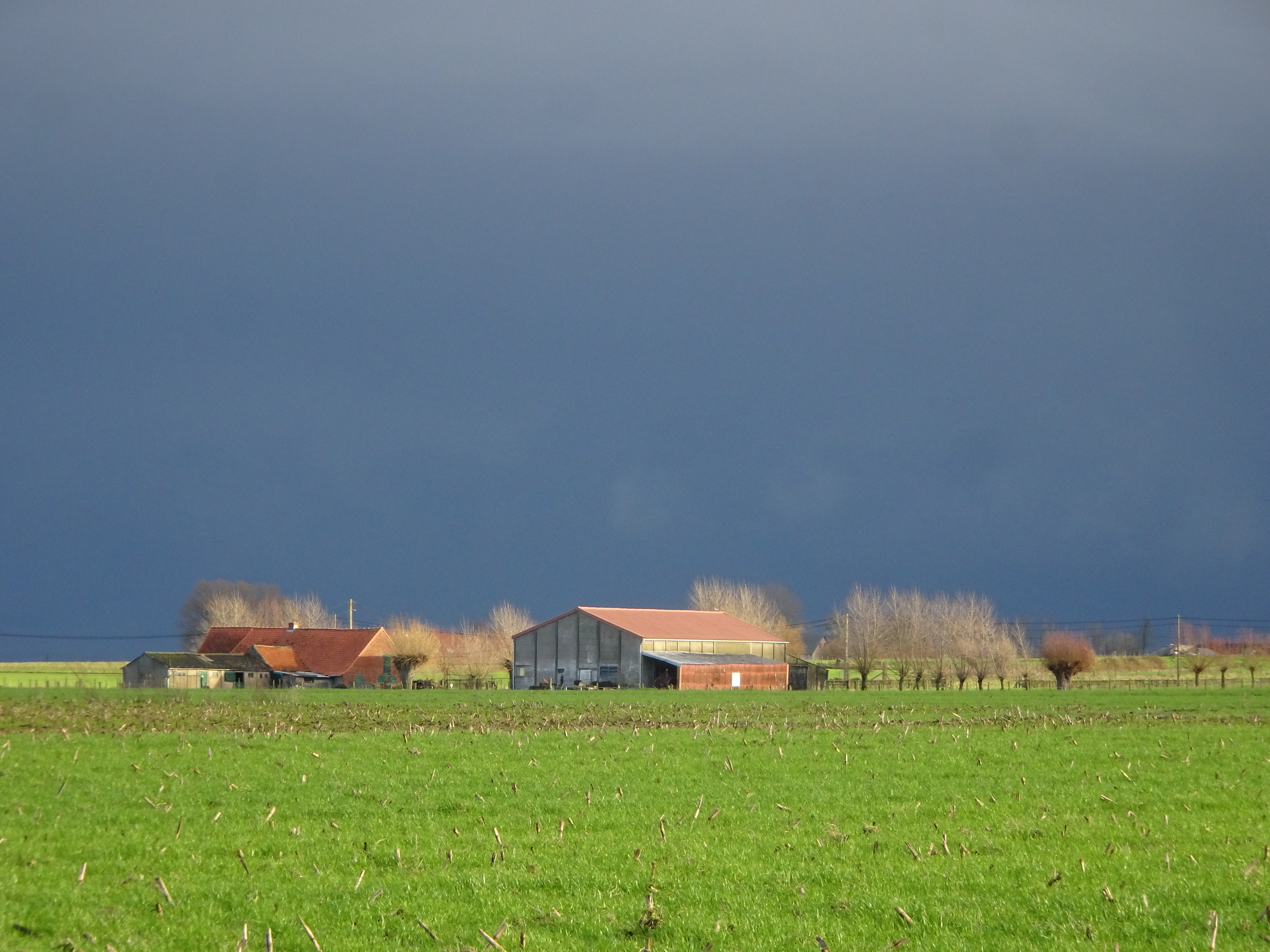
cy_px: 499
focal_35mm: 146
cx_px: 637
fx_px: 5357
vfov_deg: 10.2
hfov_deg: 13.5
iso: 200
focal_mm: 23.73
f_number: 5.6
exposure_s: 1/160
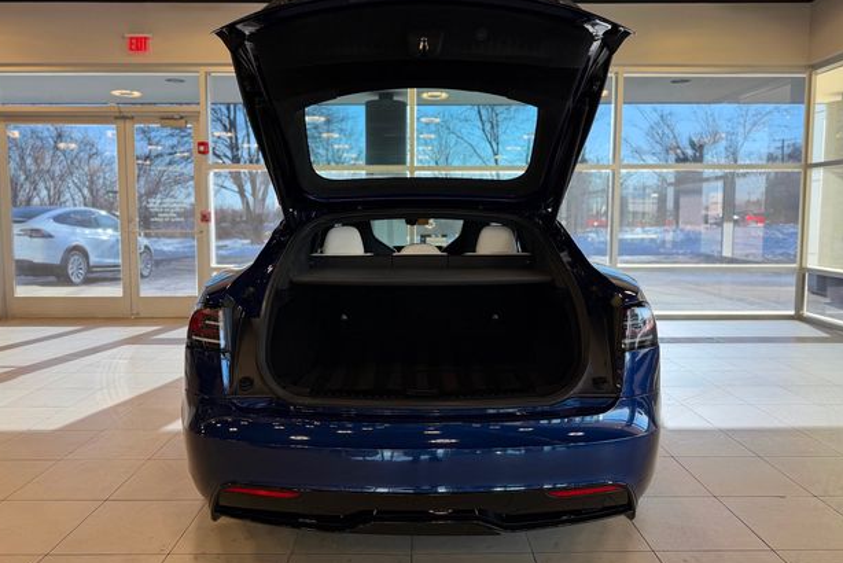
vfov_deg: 49.6
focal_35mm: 26
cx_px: 417
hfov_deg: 69.4
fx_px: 609
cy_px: 264
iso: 80
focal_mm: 6.76
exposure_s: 1/286
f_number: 1.78
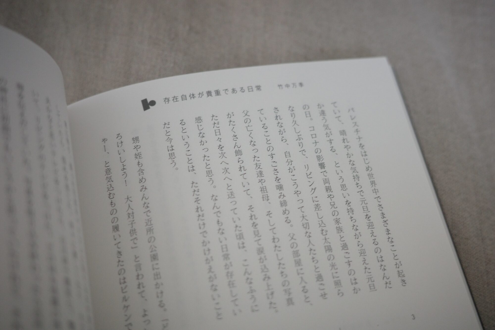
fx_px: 550
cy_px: 165
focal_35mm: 40
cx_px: 248
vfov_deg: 33.4
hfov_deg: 48.5
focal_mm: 26
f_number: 2.8
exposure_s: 1/40
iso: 1600
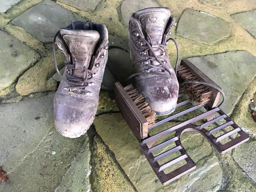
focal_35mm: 29
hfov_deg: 61.7
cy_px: 96
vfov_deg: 48.2
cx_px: 128
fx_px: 214
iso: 200
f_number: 2.2
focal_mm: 4.15
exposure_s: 1/25
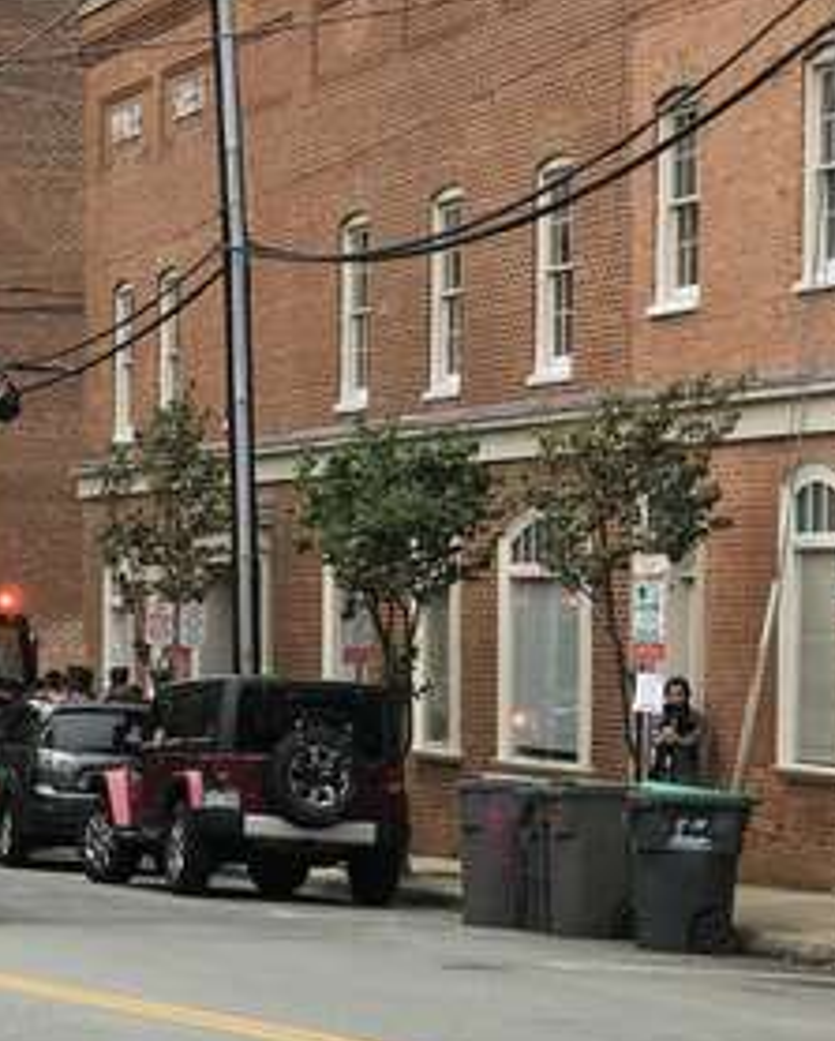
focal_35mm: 160
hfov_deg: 9.4
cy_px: 689
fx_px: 4934
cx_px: -457
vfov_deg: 12.0
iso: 20
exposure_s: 1/308
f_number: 2.8
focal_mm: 6.6
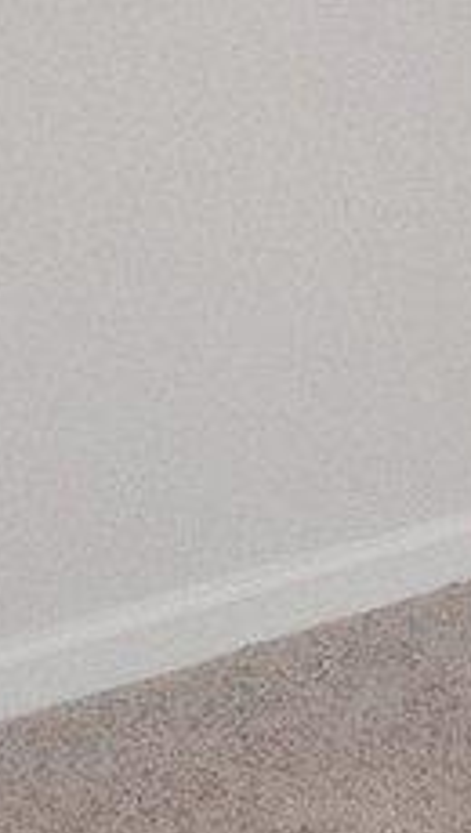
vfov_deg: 13.2
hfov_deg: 7.8
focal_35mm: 149
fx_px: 3296
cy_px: -599
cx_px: 985
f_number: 10
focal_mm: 16
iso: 5000
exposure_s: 1/160
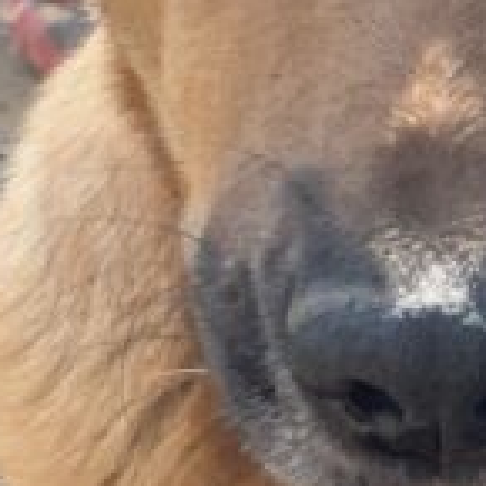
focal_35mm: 127
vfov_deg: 13.4
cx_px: 774
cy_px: 543
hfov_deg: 12.9
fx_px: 2017
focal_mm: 4.25
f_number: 1.8
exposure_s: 1/293
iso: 25
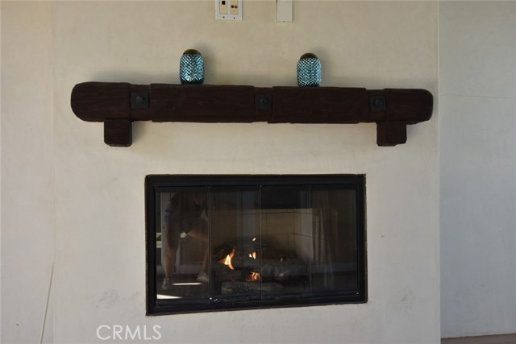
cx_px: 258
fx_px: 452
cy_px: 172
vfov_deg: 41.7
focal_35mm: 32
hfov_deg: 59.5
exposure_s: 1/400
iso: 640
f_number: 4
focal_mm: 21
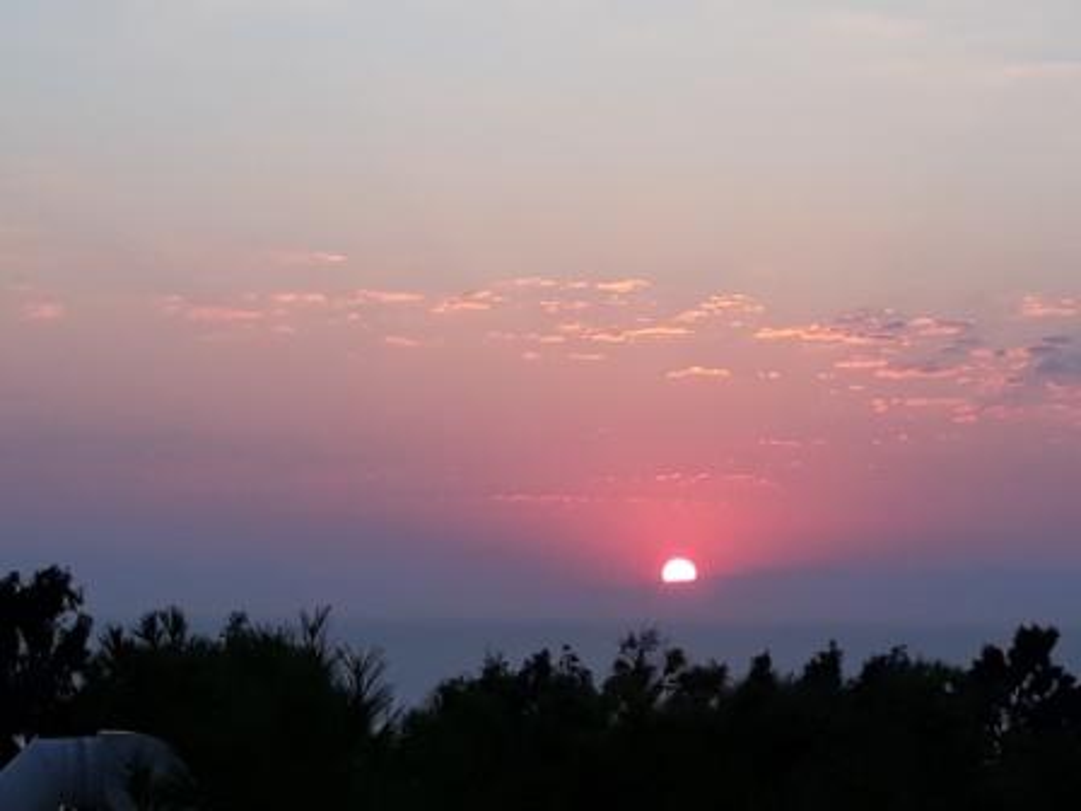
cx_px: 540
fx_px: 843
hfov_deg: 65.3
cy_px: 406
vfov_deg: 51.4
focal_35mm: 27
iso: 40
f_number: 1.7
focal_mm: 3.71
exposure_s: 1/308
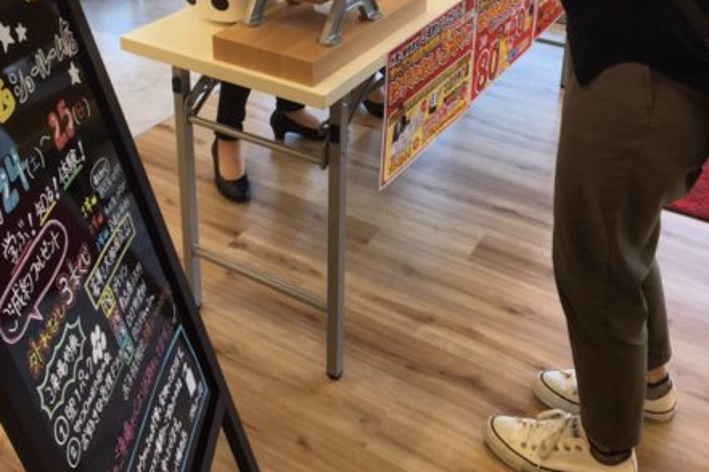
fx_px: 807
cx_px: 349
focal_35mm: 41
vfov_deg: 30.9
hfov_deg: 47.4
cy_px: 31
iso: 32
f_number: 2.2
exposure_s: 1/120
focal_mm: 4.15
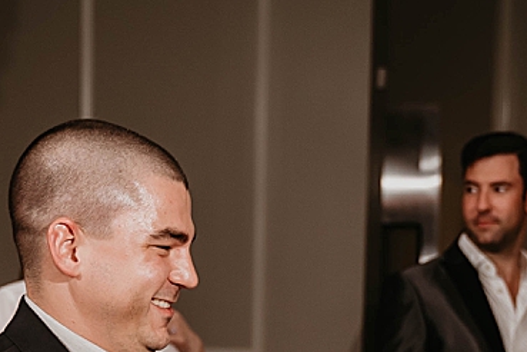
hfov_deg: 18.6
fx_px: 1610
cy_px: 613
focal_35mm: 110
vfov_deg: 11.6
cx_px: 249
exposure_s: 1/250
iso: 800
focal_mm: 29
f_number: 2.8
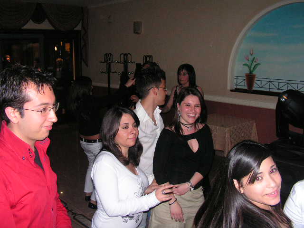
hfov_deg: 51.4
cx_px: 152
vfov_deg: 39.7
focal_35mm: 36
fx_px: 316
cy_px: 114
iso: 200
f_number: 3.2
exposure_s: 1/40
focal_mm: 6
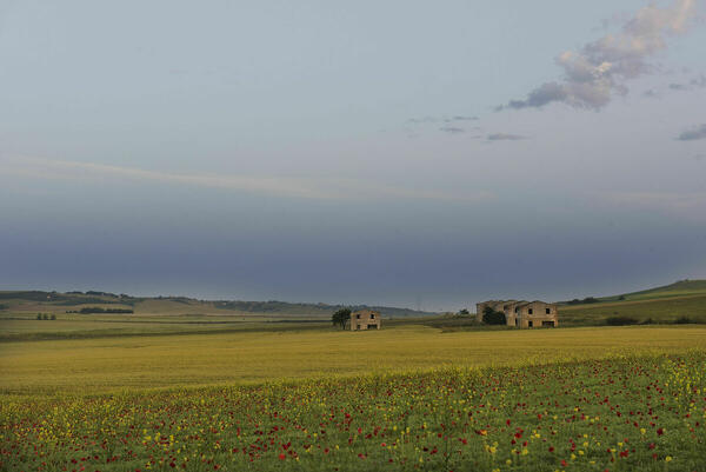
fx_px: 1374
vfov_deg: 19.5
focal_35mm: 70
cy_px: 236
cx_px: 353
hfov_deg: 28.8
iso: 64
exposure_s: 1/20
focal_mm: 70
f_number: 11
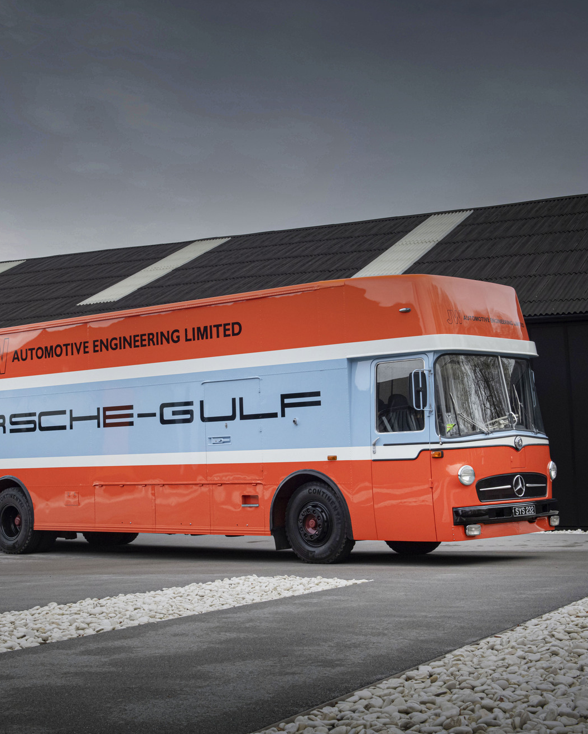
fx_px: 1240
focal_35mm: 57
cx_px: 251
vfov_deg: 33.0
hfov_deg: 26.7
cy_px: 366
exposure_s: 1/100
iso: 1000
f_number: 8
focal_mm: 40
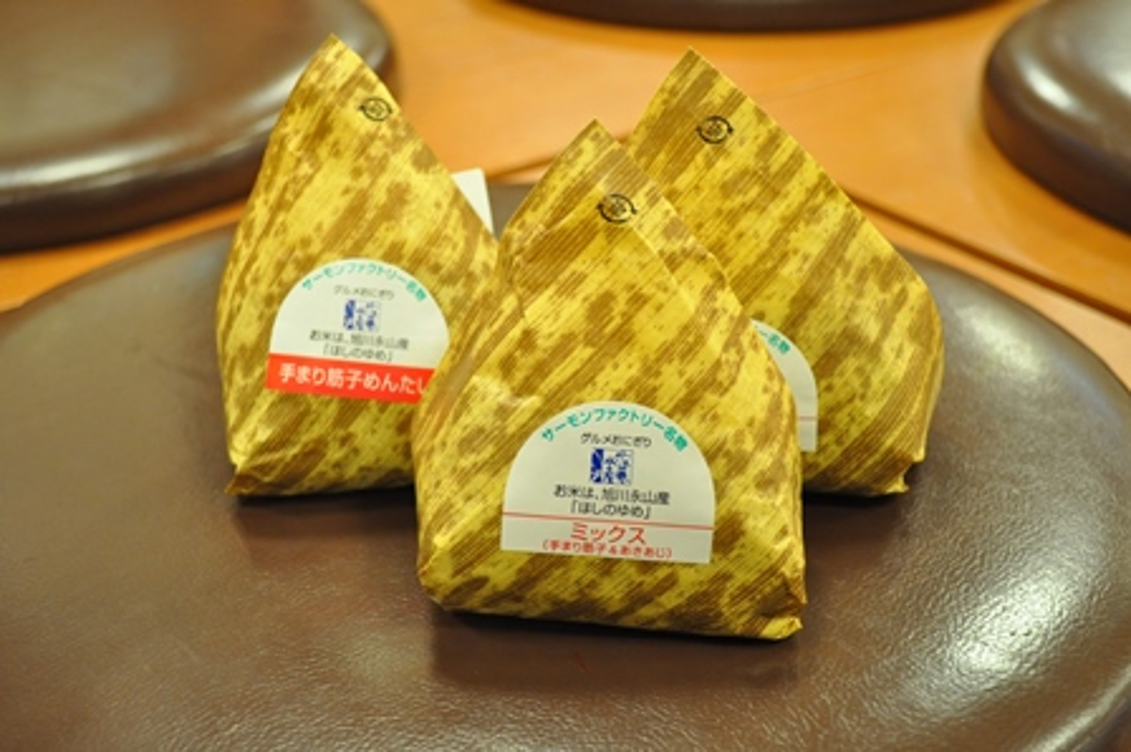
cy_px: 376
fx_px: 1601
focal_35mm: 51
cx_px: 566
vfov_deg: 26.4
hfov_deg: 38.9
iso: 1250
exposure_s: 1/60
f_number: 5
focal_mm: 34
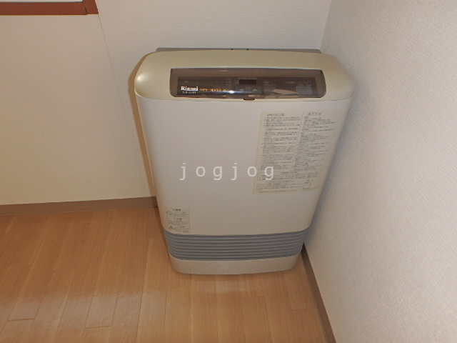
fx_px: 277
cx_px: 228
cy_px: 172
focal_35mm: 21
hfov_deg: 79.0
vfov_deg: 63.4
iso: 125
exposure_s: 1/100
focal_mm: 3.7
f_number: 3.5
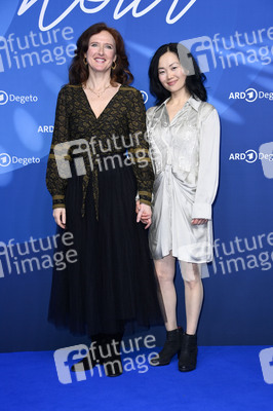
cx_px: 136
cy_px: 206
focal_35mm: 70
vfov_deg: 28.9
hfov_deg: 19.4
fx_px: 798
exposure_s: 1/250
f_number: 5.6
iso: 1250
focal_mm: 70
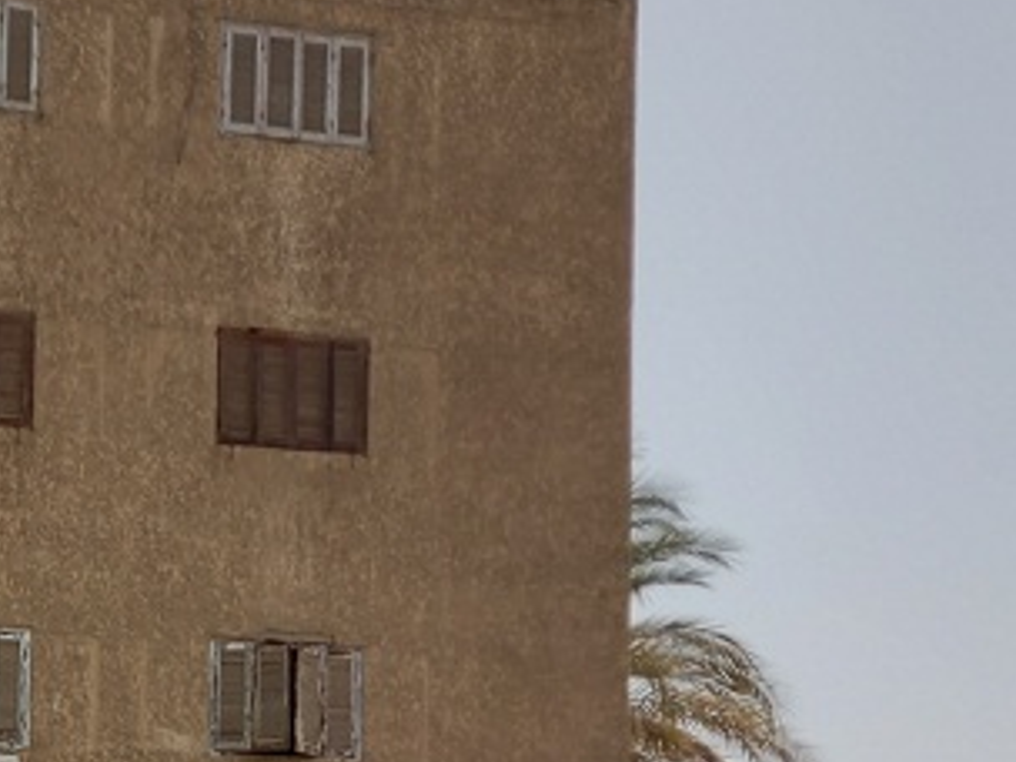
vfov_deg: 17.1
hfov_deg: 22.3
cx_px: -281
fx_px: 2319
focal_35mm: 79
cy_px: 1093
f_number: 1.8
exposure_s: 1/787
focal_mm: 5.23
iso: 32
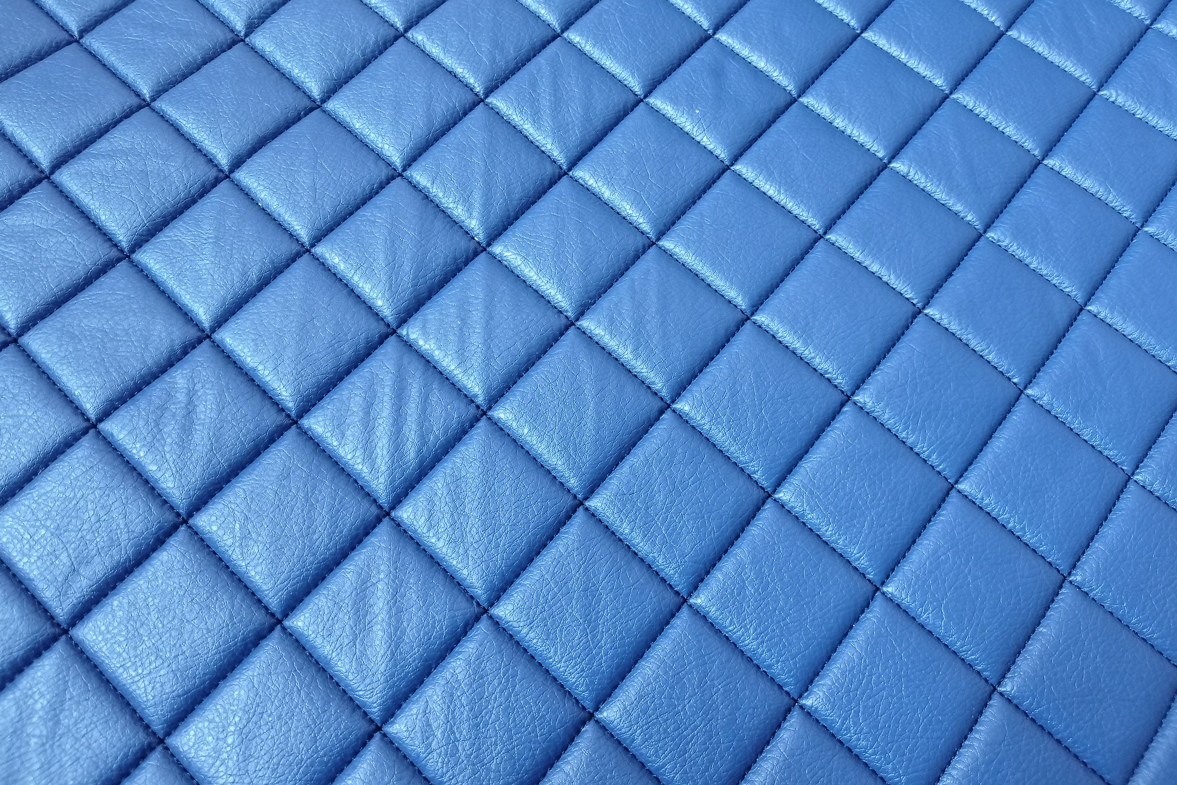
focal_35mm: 30
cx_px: 596
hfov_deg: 61.9
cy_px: 340
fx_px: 981
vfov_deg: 43.5
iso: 743
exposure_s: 1/25
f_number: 1.79
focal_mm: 4.7
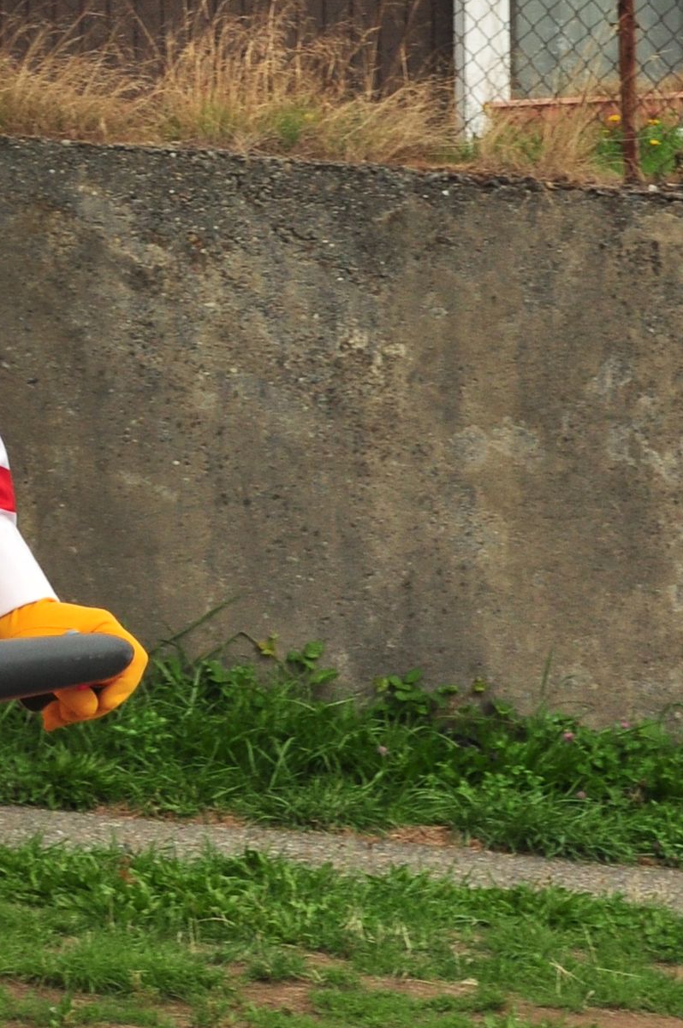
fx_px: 5194
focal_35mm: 182
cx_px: -281
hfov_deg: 7.4
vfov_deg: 11.3
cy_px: 515
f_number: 11
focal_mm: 34
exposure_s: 1/500
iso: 200
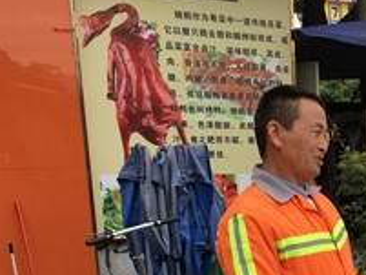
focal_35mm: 72
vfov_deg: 19.3
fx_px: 762
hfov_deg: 24.8
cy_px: 332
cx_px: 422
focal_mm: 4.15
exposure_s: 1/323
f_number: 2.2
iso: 25
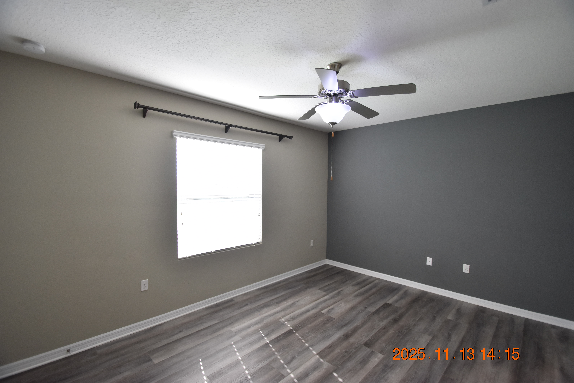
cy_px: 192
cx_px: 287
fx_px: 239
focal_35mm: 15
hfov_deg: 100.4
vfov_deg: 77.3
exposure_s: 1/250
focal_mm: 10
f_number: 3.5
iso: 800
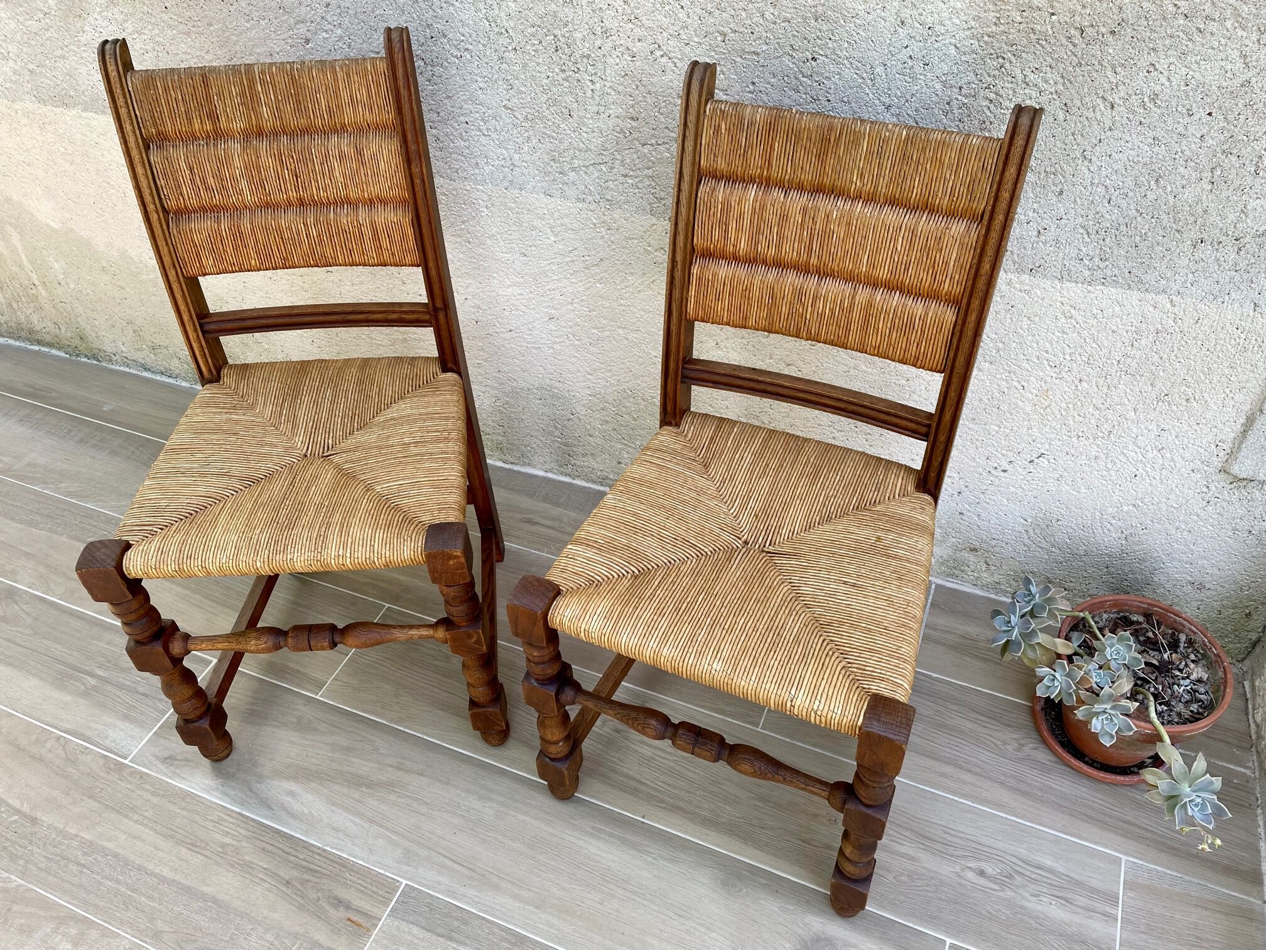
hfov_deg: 67.3
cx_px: 633
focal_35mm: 26
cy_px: 475
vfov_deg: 53.1
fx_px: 951
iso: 32
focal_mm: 4.2
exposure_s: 1/228
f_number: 1.6
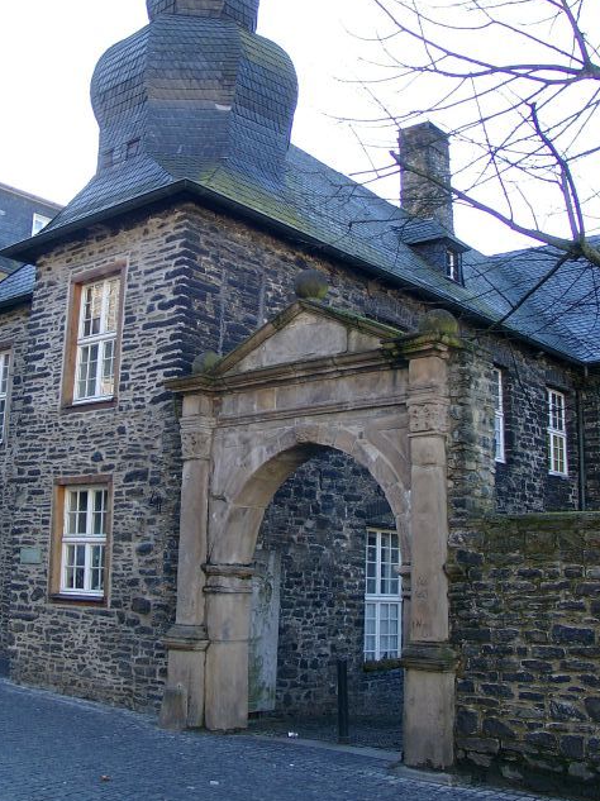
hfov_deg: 33.5
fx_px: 995
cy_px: 330
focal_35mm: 43
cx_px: 251
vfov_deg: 43.7
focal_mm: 7.13
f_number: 2.8
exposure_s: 1/110
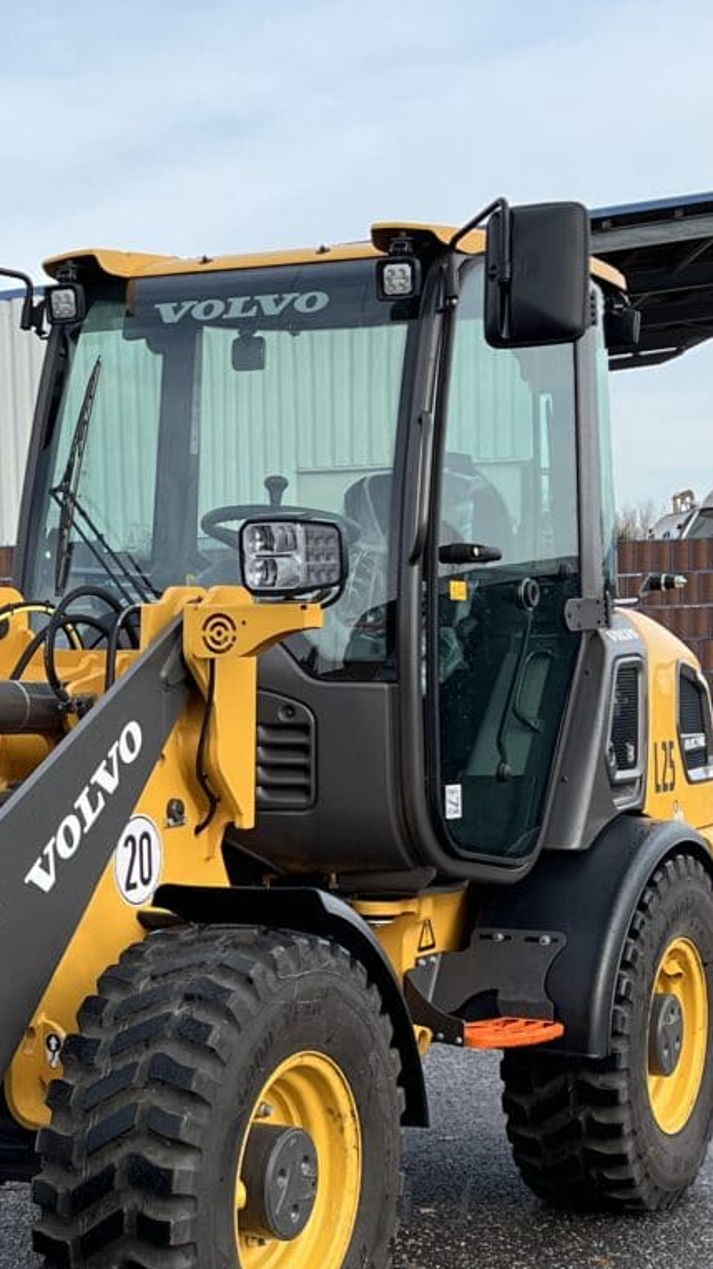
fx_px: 2555
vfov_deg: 27.6
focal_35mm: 76
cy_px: 893
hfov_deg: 15.7
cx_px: 63
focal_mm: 5.1
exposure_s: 1/1623
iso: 50
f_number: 1.6
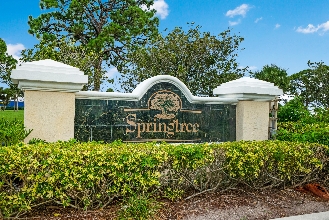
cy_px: 110
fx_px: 302
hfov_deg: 57.2
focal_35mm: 33
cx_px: 164
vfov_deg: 40.0
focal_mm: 33
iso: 2000
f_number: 8
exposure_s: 1/400
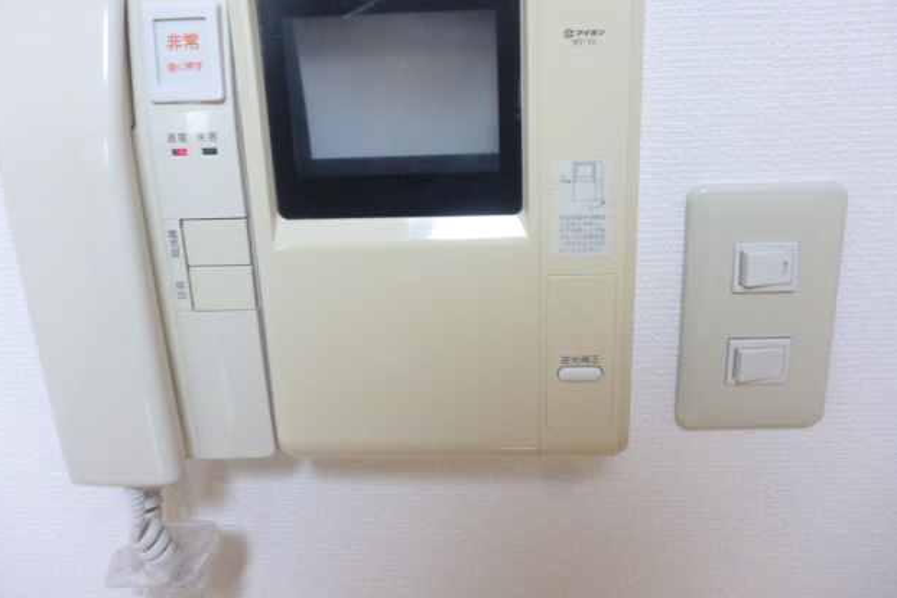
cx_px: 455
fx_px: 747
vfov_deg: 43.5
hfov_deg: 61.9
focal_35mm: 30
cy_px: 253
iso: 800
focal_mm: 5
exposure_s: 1/50
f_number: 3.1
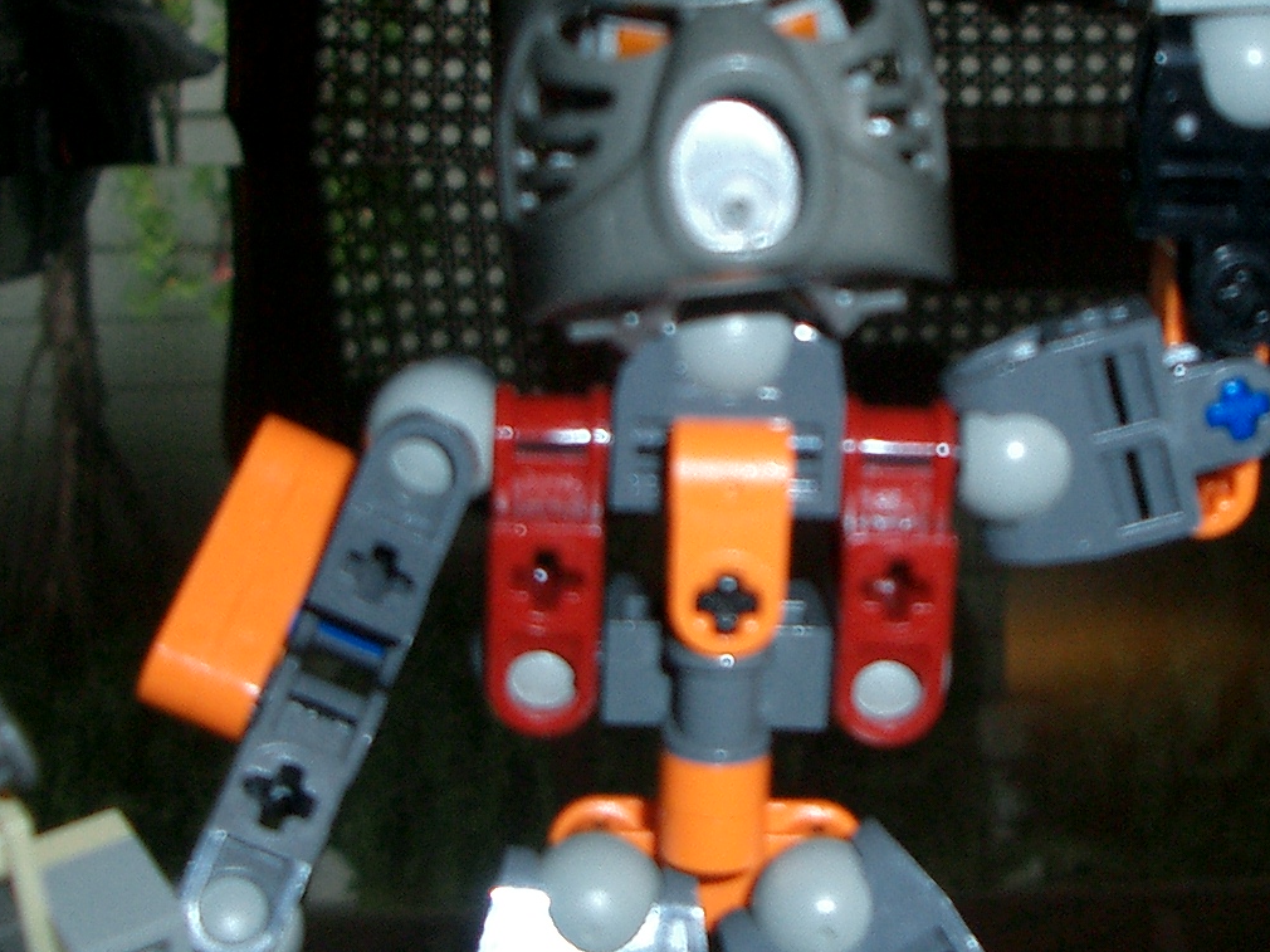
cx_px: 767
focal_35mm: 71
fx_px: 2604
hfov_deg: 27.3
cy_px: 490
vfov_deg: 20.7
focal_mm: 5.8
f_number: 2.6
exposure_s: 1/40
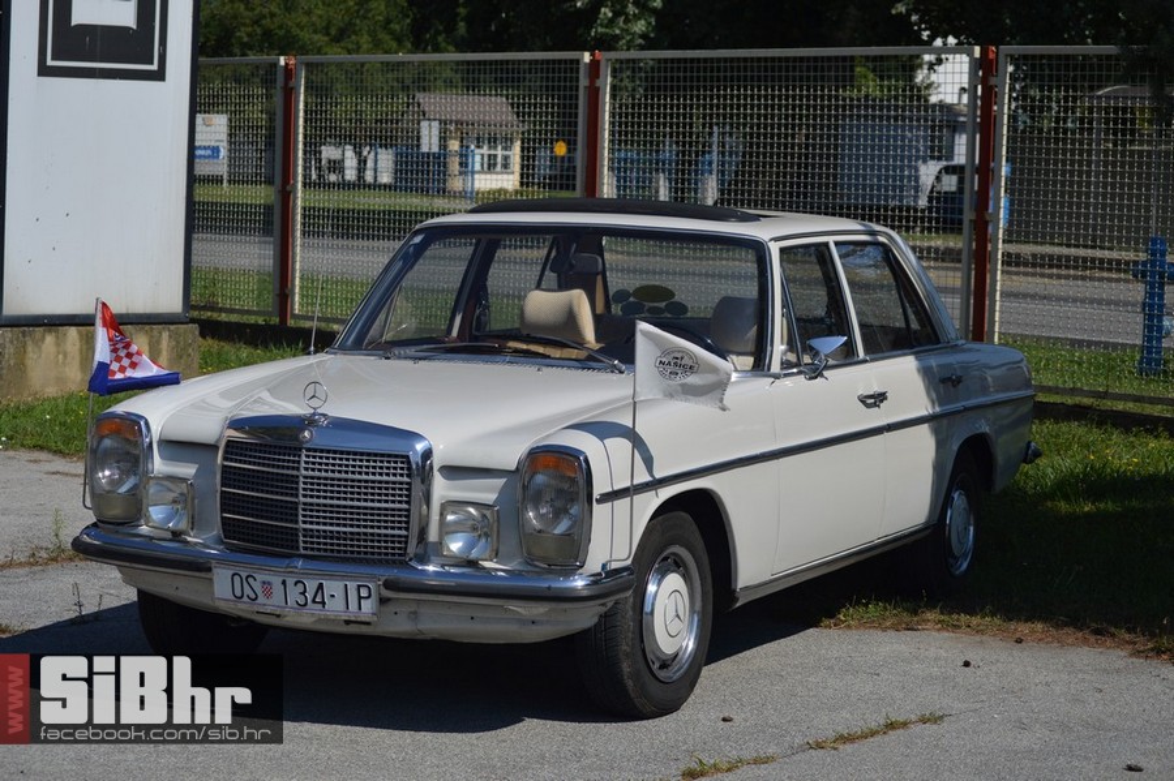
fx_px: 2689
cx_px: 587
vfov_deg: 16.5
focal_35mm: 82
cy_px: 390
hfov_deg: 24.6
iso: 100
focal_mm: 55
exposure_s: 1/1250
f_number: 5.6
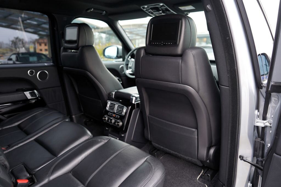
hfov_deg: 73.7
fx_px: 187
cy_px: 94
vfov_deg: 53.1
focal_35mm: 24
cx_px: 140
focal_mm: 24
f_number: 2.8
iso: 125
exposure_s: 1/30
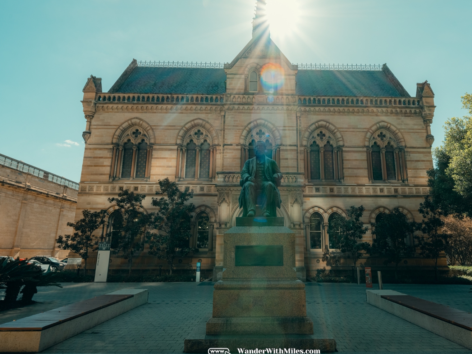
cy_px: 167
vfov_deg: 56.8
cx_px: 263
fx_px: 327
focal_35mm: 24
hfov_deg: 71.4
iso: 800
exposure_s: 1/180
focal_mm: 26.7
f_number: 16
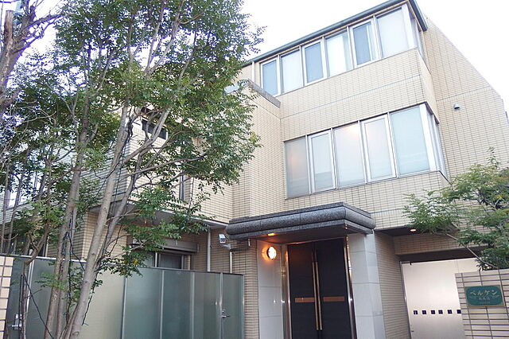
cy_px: 170
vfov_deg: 49.5
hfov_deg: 69.4
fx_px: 367
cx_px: 254
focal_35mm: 26
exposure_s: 1/80
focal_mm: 4.7
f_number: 2
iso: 200
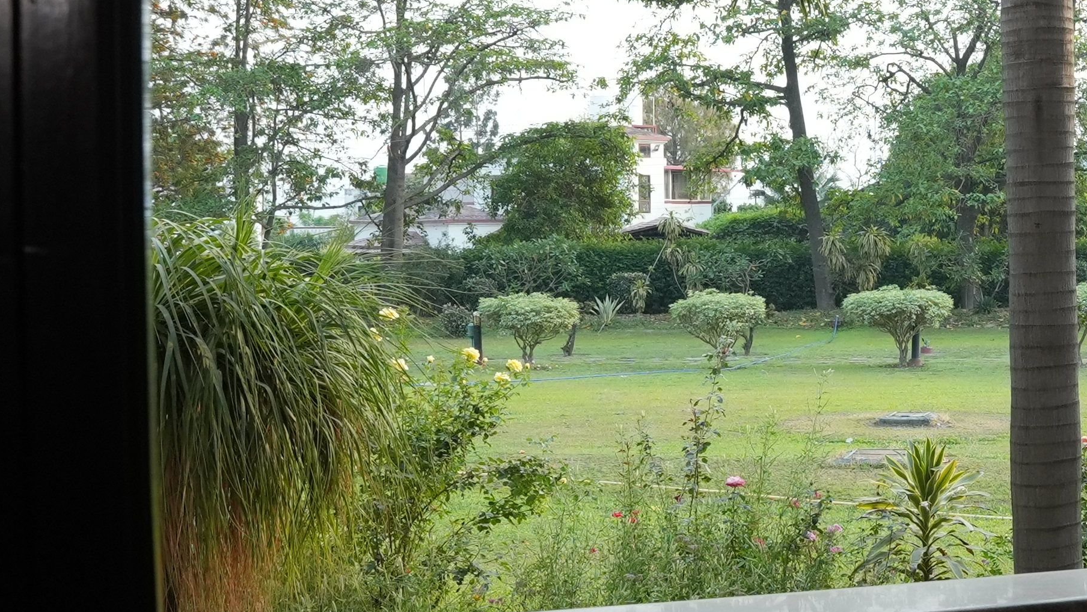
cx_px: 926
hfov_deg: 34.0
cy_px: 308
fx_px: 1701
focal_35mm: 59
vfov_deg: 20.4
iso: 2500
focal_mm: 24
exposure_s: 1/250
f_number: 9
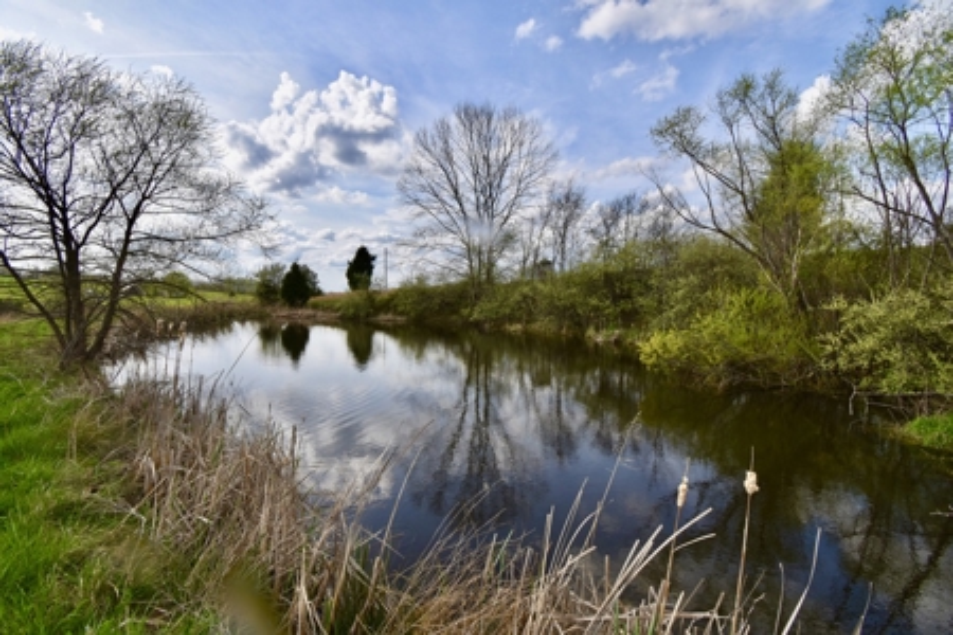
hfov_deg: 100.4
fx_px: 397
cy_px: 318
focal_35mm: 15
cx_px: 476
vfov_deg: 77.3
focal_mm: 10
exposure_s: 1/200
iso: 100
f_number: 13
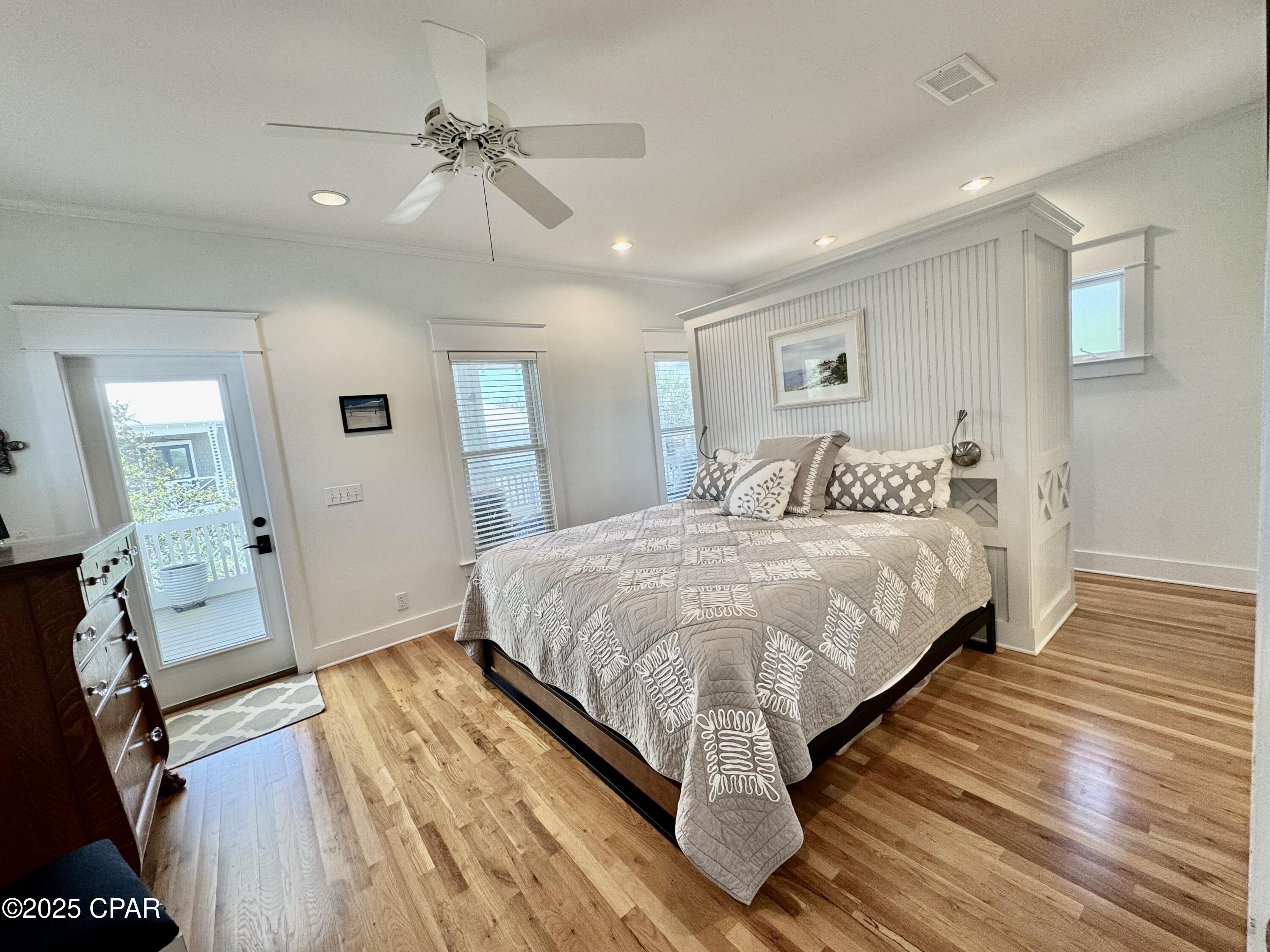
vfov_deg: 85.7
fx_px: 514
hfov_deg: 102.1
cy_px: 476
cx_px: 635
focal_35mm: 14
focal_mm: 2.22
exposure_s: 1/120
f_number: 2.2
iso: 125
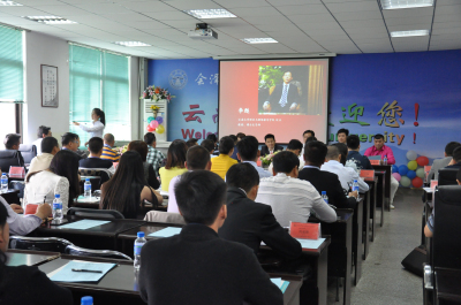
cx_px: 230
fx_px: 575
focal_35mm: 45
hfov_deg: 43.7
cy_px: 152
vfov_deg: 29.7
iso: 1600
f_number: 4.2
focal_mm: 30
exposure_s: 1/60
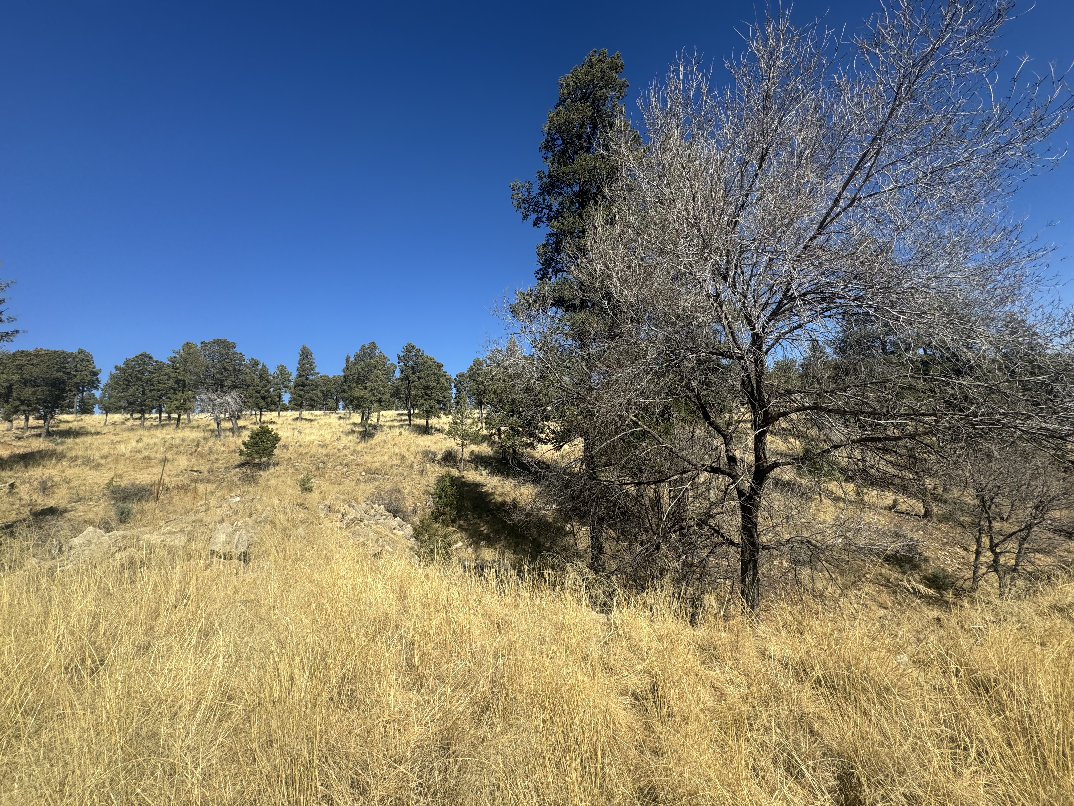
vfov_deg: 85.7
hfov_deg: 102.1
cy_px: 403
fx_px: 434
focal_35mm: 14
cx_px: 537
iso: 50
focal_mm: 2.22
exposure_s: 1/1420
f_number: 2.2
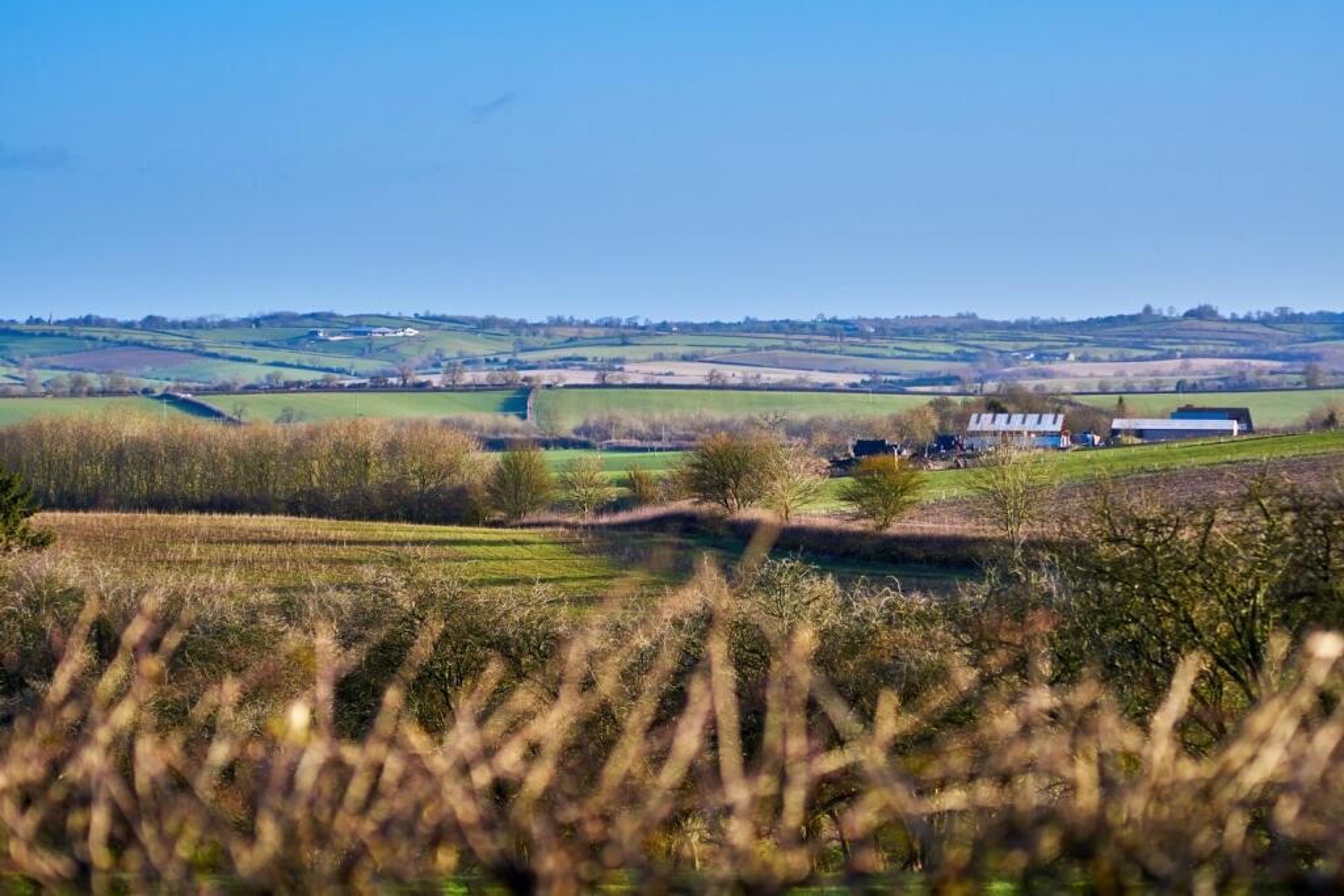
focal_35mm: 105
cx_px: 672
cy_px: 448
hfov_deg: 19.5
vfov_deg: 13.0
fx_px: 3920
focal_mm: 70
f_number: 2.8
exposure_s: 1/1000
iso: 200
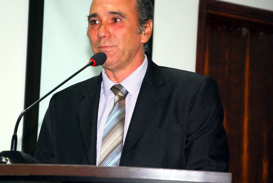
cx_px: 117
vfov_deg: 7.4
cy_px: 79
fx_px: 1418
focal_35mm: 187
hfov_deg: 11.0
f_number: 5.6
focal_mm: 105
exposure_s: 1/80
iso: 1000
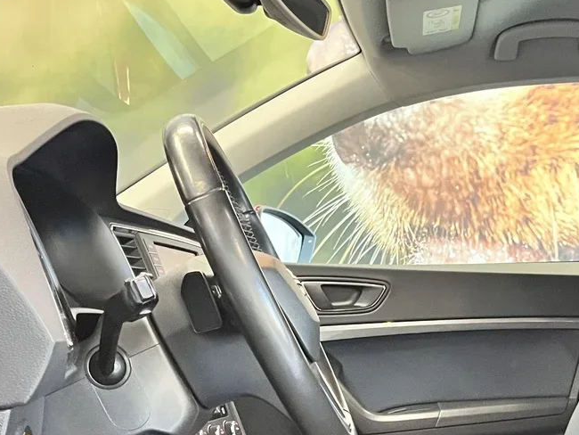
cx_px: 444
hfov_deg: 29.7
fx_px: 1071
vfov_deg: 22.0
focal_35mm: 64
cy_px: 442
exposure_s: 1/58
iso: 500
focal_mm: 5.1
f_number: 1.6
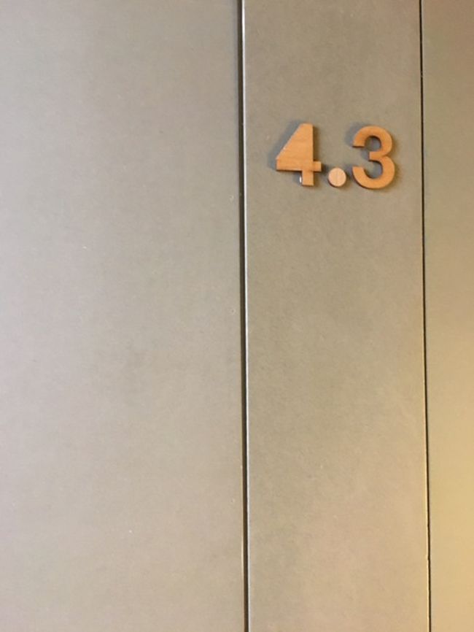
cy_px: 316
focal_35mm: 29
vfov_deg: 61.6
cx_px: 237
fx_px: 529
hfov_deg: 48.2
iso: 400
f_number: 2.2
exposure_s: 1/17
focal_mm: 4.15
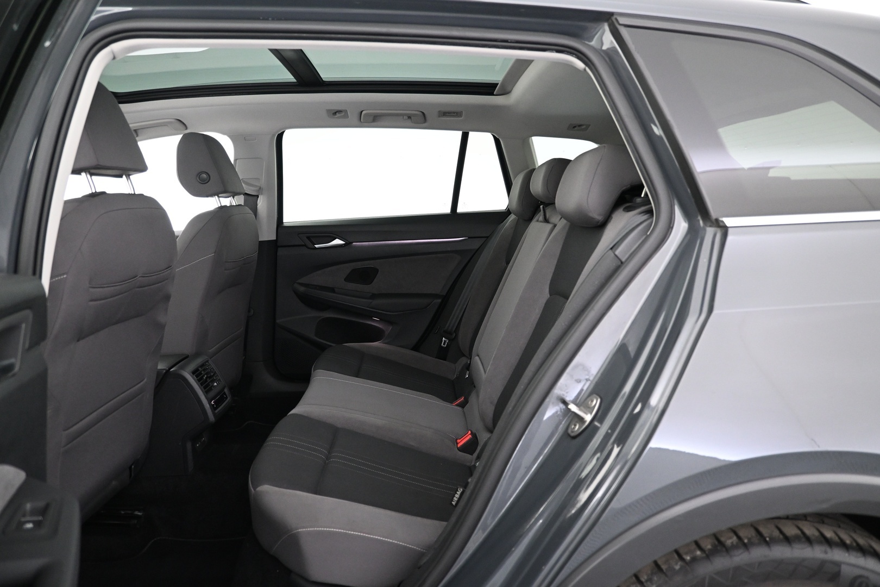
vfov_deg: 53.1
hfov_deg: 73.7
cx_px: 440
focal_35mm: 24
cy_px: 294
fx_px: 587
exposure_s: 1/15
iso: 1600
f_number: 3.5
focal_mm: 16
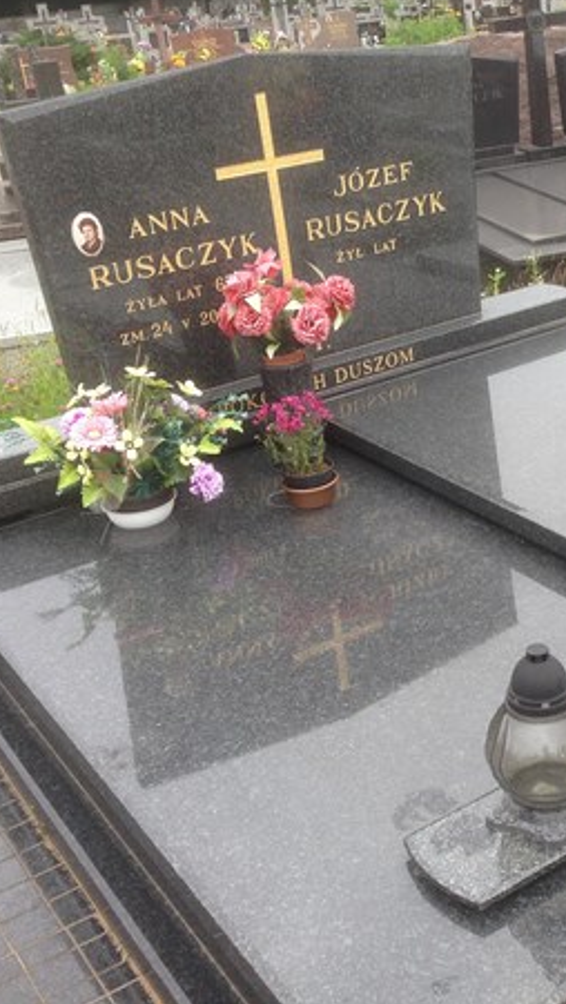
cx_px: 448
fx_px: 1359
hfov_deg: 23.2
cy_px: 472
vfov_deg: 40.6
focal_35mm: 51
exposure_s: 1/233
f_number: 2.4
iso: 50
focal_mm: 4.12
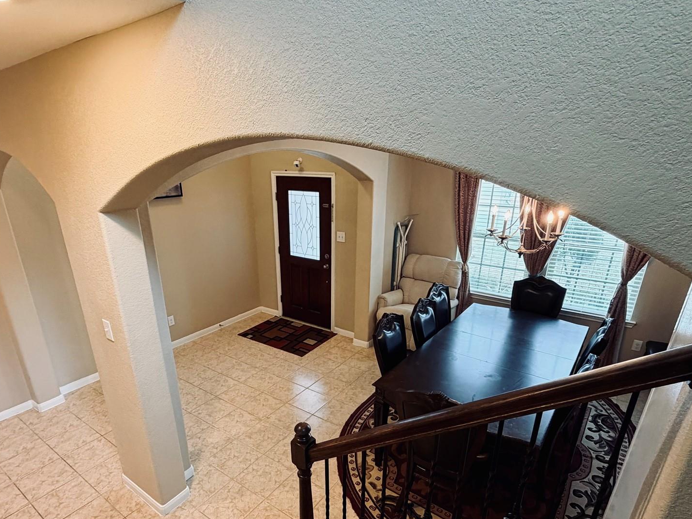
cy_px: 315
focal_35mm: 20
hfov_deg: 81.7
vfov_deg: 65.2
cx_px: 325
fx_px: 400
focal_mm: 2.22
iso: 320
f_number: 2.2
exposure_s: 1/60
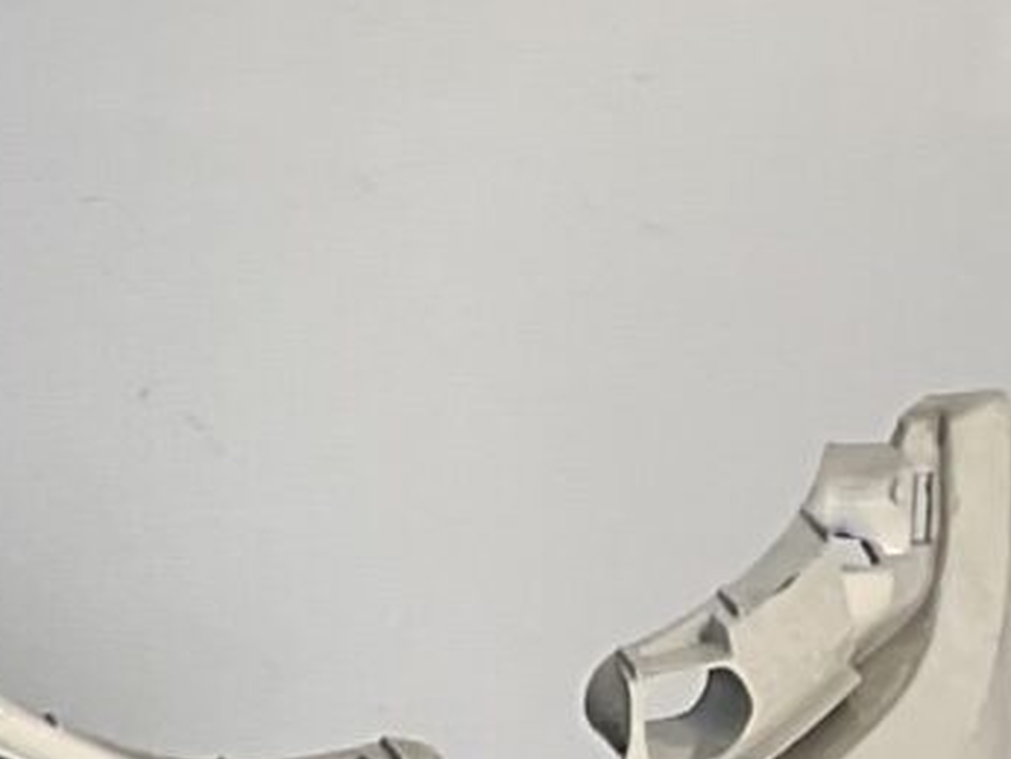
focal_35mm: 215
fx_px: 6282
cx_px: -2271
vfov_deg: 6.9
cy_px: 744
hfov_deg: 7.7
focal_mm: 3
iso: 16
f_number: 1.8
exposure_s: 1/403
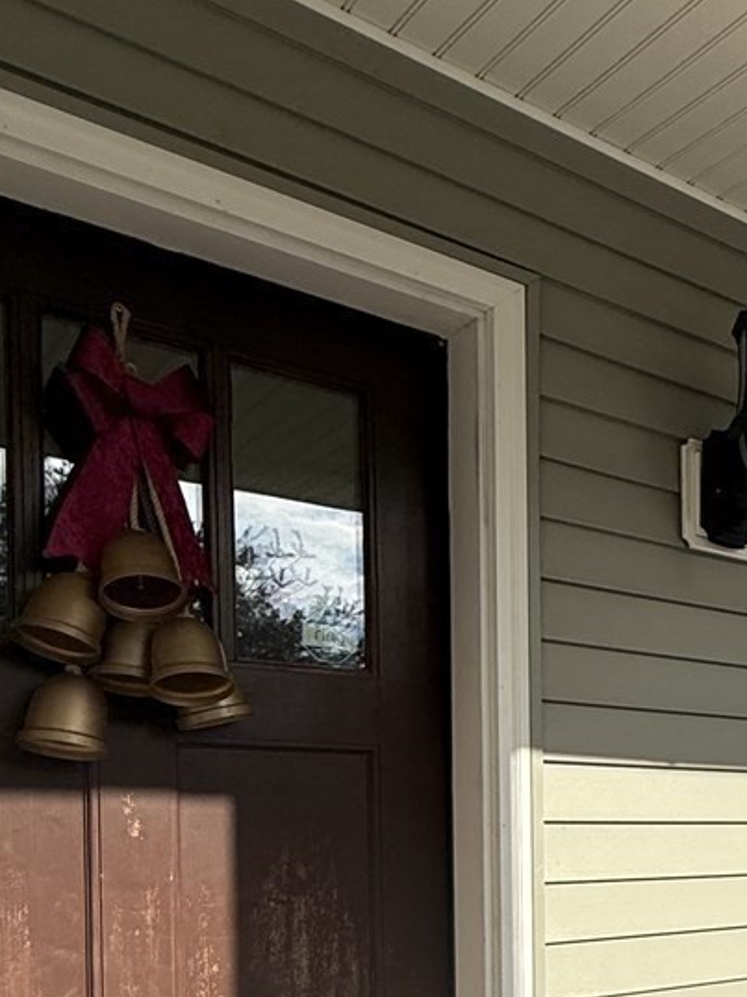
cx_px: 934
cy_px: 854
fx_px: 1152
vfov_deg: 43.6
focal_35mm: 40
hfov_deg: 29.8
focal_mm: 2.22
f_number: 2.2
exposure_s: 1/2611
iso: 50
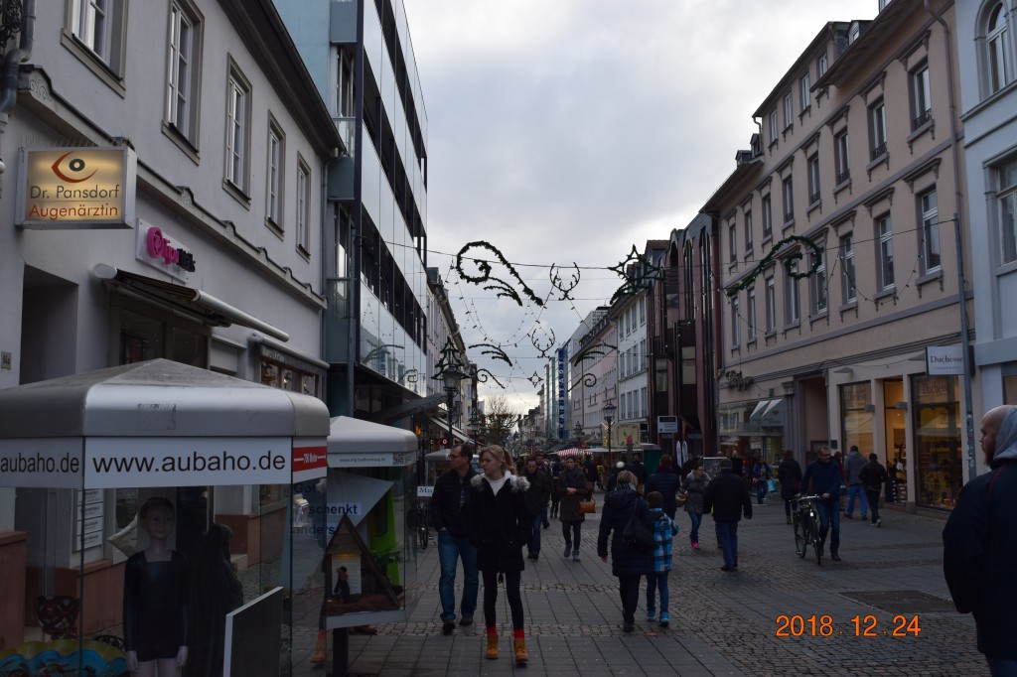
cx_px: 508
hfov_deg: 55.1
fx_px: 974
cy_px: 338
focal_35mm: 34
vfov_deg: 38.3
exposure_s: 1/250
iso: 400
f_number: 10
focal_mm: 23
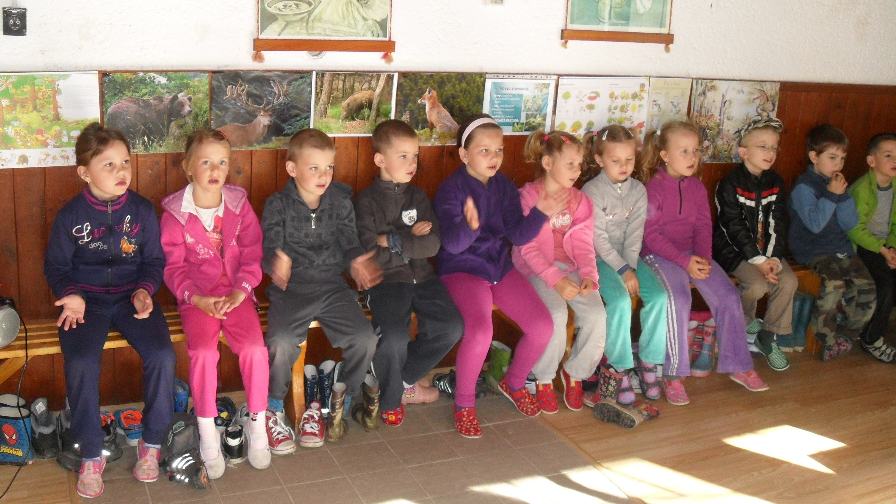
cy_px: 260
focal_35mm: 39
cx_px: 451
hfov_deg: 51.6
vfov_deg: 30.4
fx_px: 927
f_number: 2.8
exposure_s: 1/45
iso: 200
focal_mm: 6.2
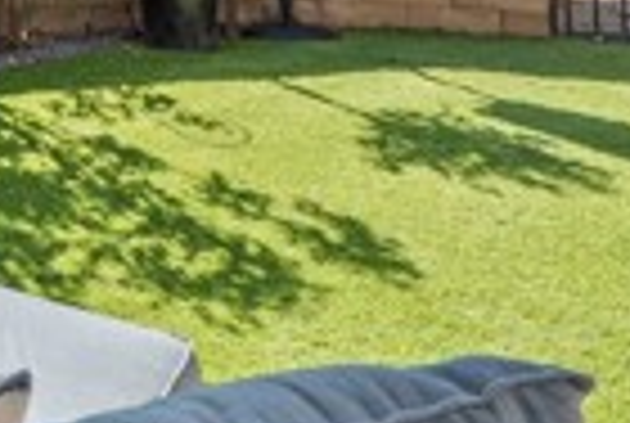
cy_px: -236
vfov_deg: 16.8
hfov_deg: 23.0
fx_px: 1280
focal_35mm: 73
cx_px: -284
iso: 400
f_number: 9
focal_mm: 16
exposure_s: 1/125
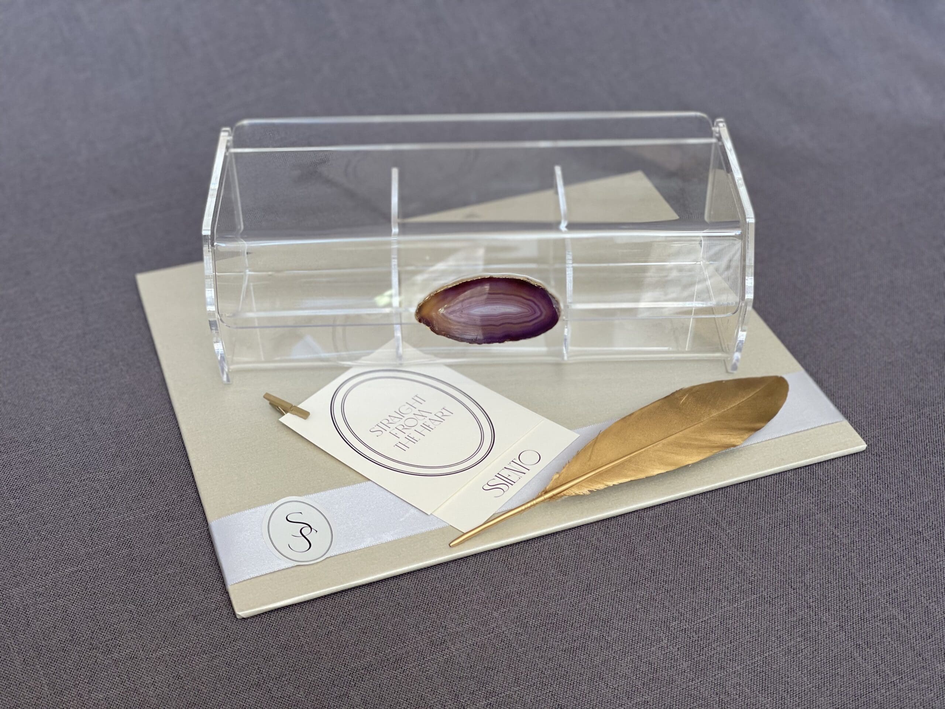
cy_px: 354
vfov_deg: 28.0
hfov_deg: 36.8
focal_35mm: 52
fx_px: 1420
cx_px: 472
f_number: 2
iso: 80
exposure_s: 1/122
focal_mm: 6
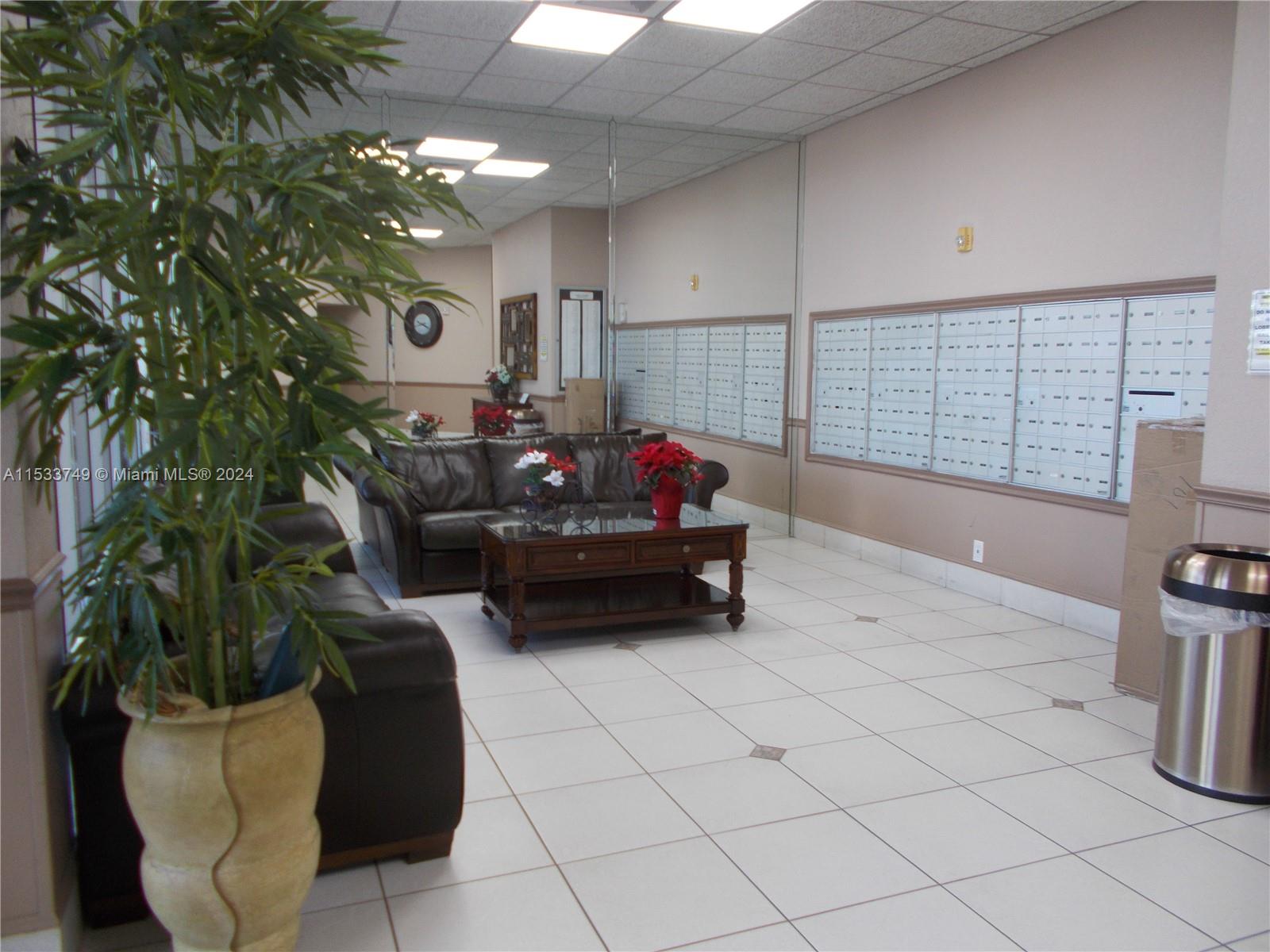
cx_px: 635
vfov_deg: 53.1
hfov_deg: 67.3
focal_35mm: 26
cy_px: 476
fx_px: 954
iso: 80
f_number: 3.2
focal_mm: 4.6
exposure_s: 1/30
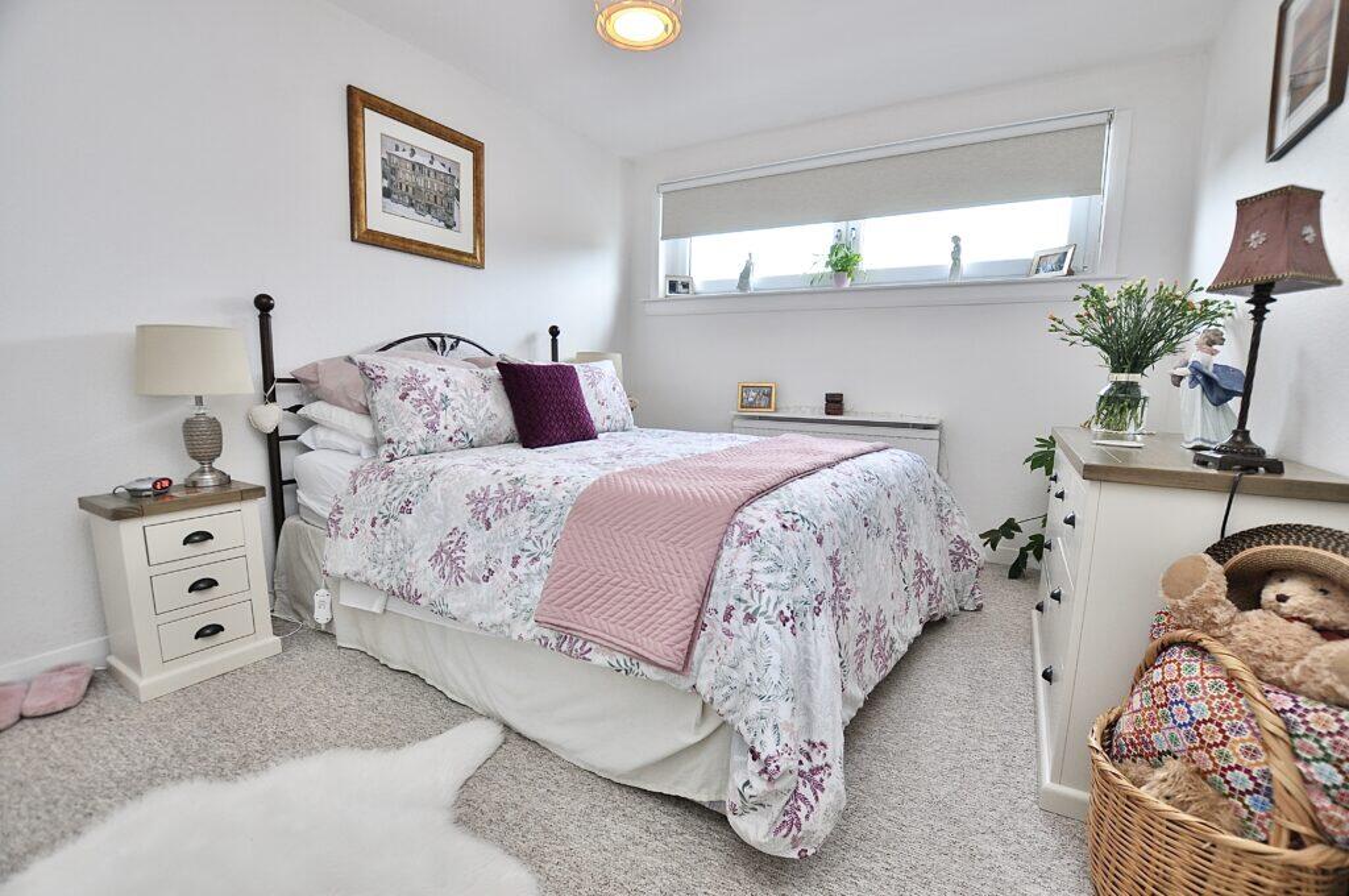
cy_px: 448
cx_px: 674
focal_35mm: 15
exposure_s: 1/80
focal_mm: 10
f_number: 4.5
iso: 400
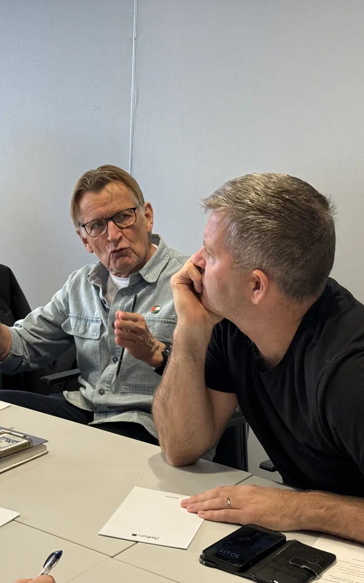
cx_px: 94
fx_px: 1079
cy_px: 291
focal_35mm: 68
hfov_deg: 19.0
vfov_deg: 30.2
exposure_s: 1/100
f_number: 1.78
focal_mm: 6.76
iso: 160
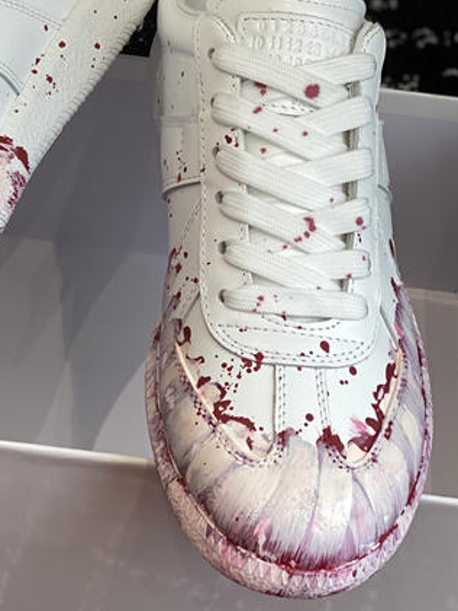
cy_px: 151
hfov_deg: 13.8
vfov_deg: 18.3
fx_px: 1887
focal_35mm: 107
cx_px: 81
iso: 32
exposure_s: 1/122
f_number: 2
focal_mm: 6
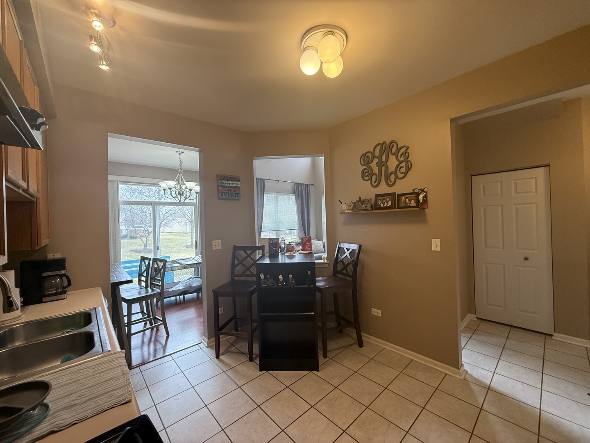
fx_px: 239
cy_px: 222
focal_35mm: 14
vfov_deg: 85.7
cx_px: 295
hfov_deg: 102.1
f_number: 2.2
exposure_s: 1/120
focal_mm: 2.22
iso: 200
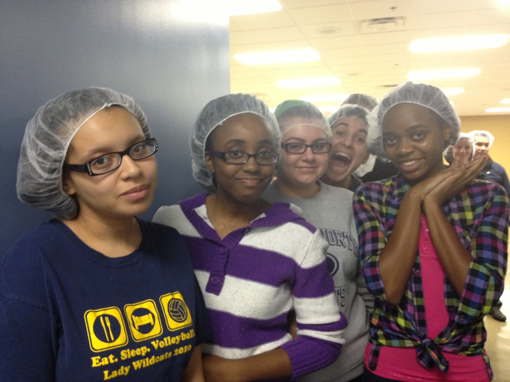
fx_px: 516
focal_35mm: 35
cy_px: 191
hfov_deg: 52.6
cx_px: 255
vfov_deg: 40.7
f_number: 2.4
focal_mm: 4.28
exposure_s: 1/20
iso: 250
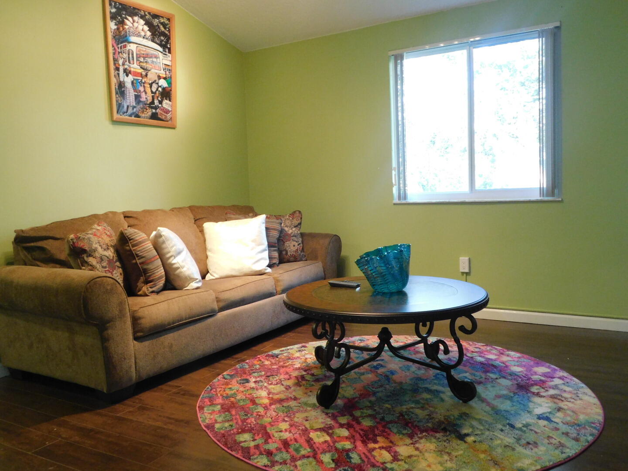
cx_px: 314
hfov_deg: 60.0
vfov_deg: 46.8
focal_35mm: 30
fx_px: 544
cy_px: 236
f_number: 3.2
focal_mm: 5.3
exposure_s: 1/15
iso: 400
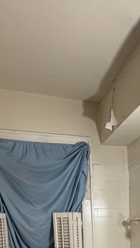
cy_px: 269
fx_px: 297
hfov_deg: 25.4
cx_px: 136
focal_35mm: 45
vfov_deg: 38.2
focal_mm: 2.22
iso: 250
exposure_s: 1/60
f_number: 2.2
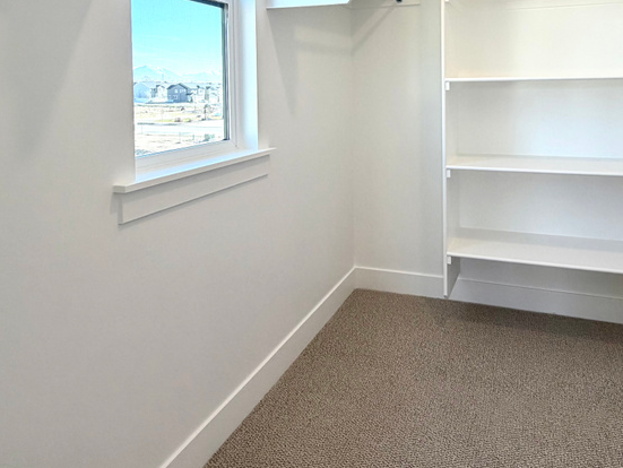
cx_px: 388
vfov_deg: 50.0
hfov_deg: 66.3
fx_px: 468
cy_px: 94
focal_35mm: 26
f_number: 2.2
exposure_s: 1/122
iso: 50
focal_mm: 2.22
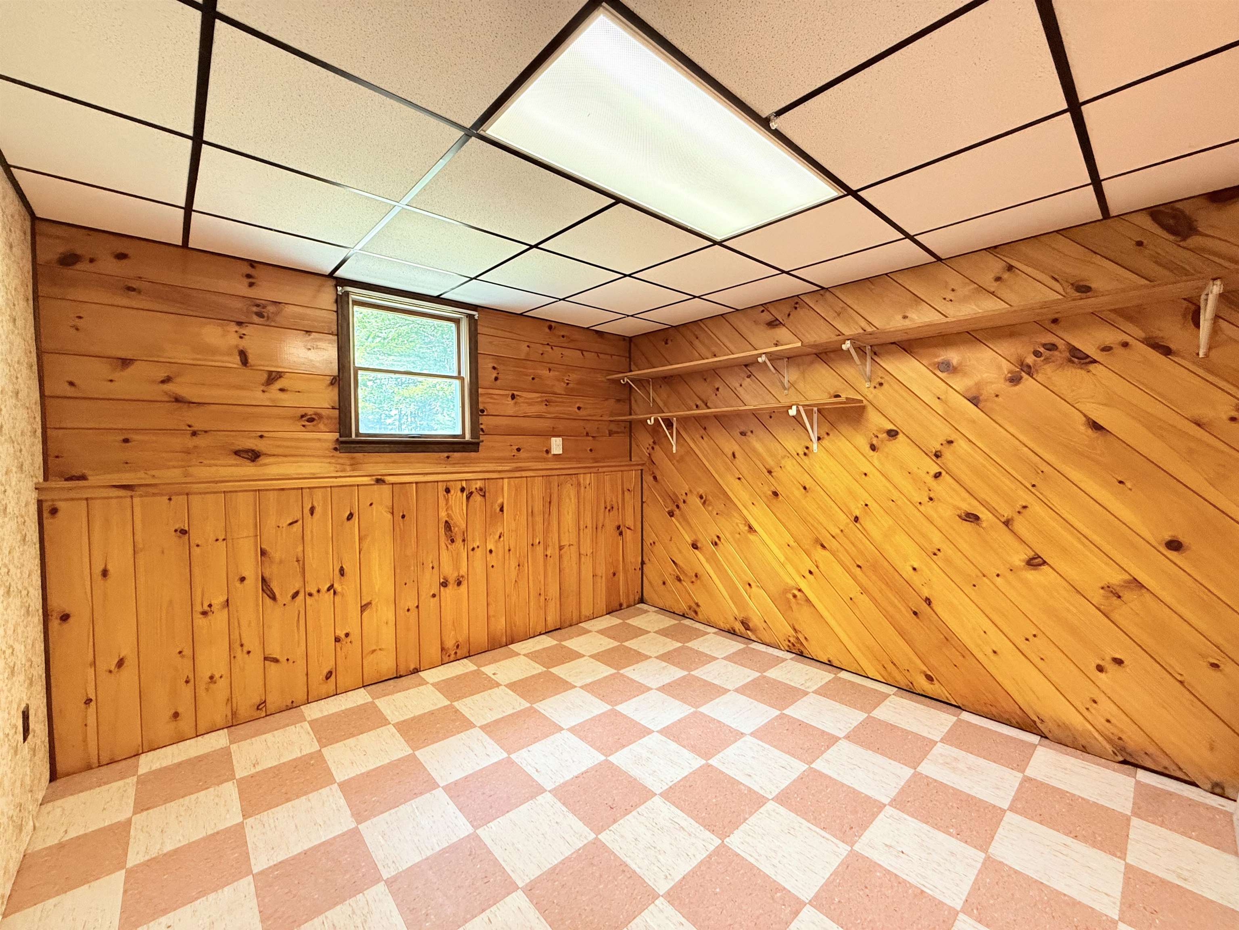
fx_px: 501
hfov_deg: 102.1
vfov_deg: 85.7
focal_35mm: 14
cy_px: 465
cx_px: 620
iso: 320
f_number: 2.2
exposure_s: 1/60
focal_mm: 2.22
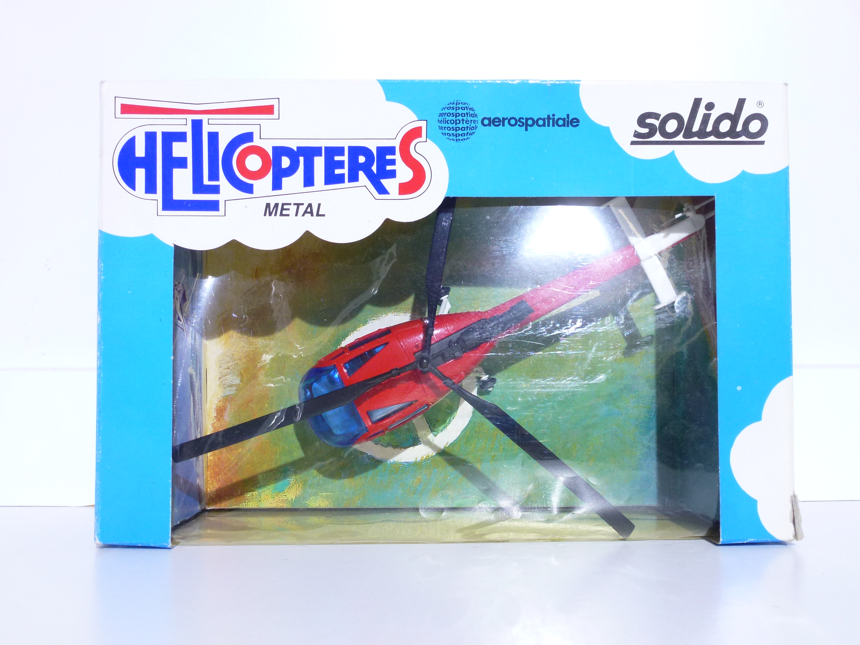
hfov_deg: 55.4
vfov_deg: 42.9
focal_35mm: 33
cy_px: 322
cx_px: 430
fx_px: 820
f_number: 3.6
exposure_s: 1/15
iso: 200
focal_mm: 5.9
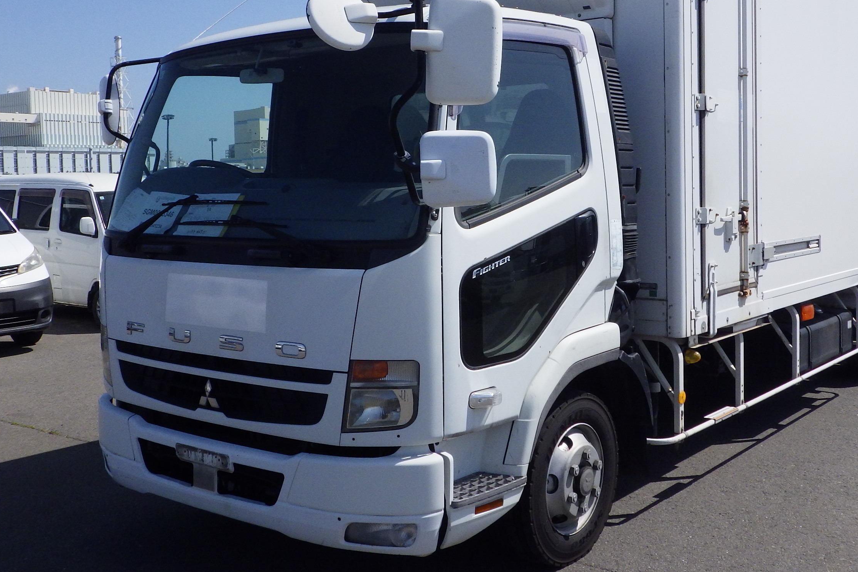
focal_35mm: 40
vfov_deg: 33.3
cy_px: 220
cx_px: 492
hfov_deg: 48.3
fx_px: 953
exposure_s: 1/2500
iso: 250
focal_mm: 5
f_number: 4.2
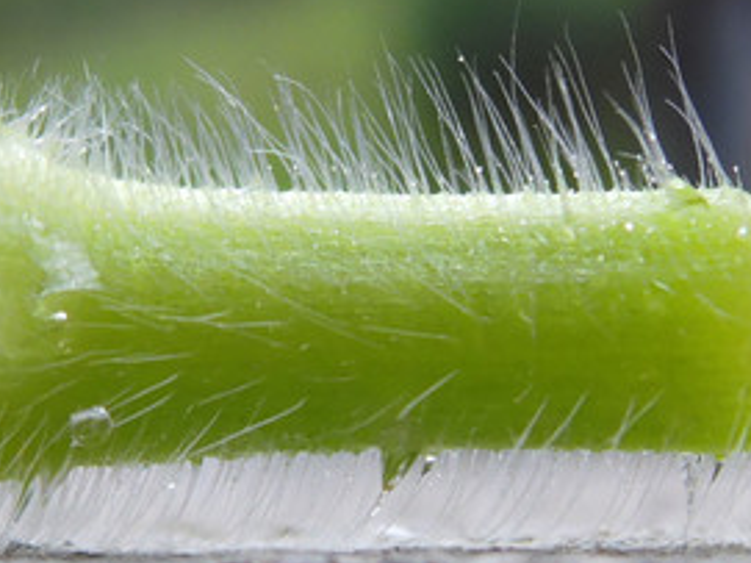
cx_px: 227
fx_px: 3361
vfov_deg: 9.6
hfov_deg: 12.7
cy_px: 326
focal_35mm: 155
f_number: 3.3
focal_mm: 4.9
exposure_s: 1/100
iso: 80
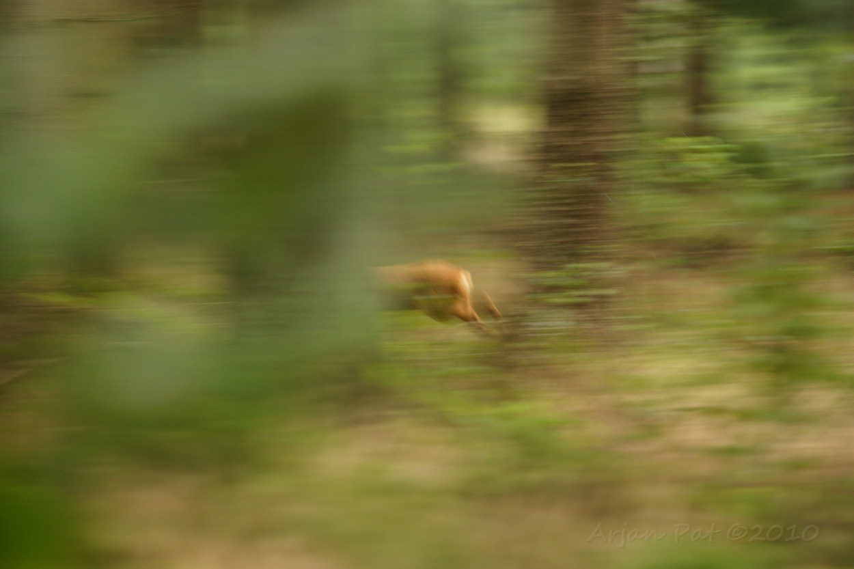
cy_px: 284
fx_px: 9961
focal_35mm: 420
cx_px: 427
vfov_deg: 3.3
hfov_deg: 4.9
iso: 200
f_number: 4
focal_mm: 280
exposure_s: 1/25
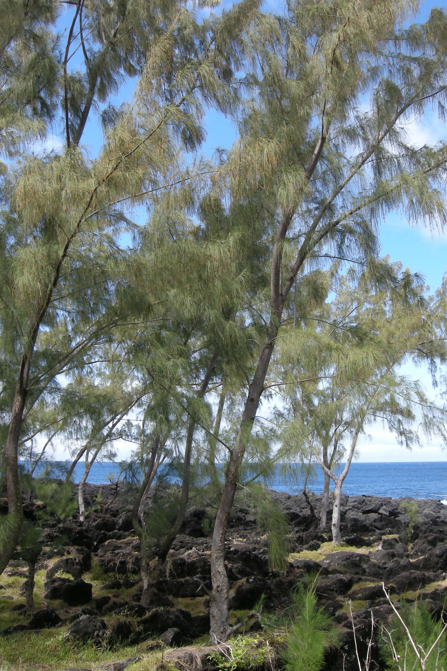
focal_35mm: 37
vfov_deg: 51.9
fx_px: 689
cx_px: 254
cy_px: 336
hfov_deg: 35.9
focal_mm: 7.5
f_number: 4.8
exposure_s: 1/199
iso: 64
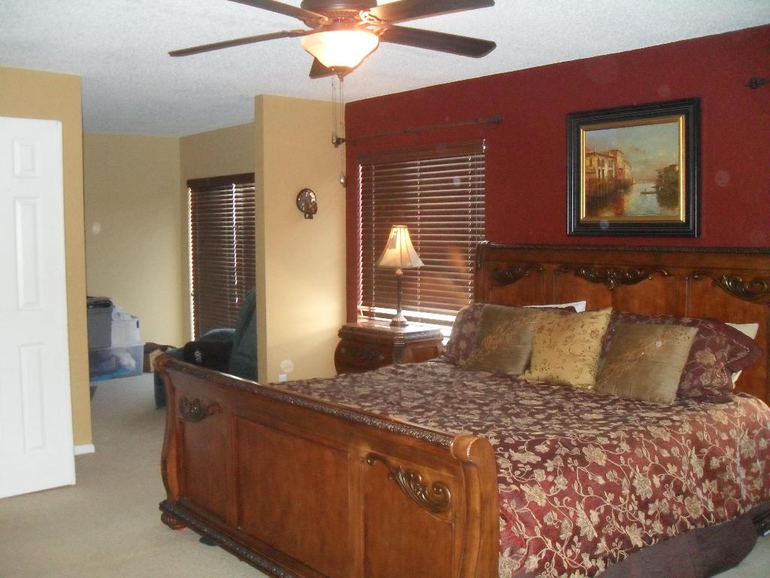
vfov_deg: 40.7
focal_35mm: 35
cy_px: 289
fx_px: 779
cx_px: 385
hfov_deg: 52.6
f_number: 2.8
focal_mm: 6.2
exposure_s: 1/45
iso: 400
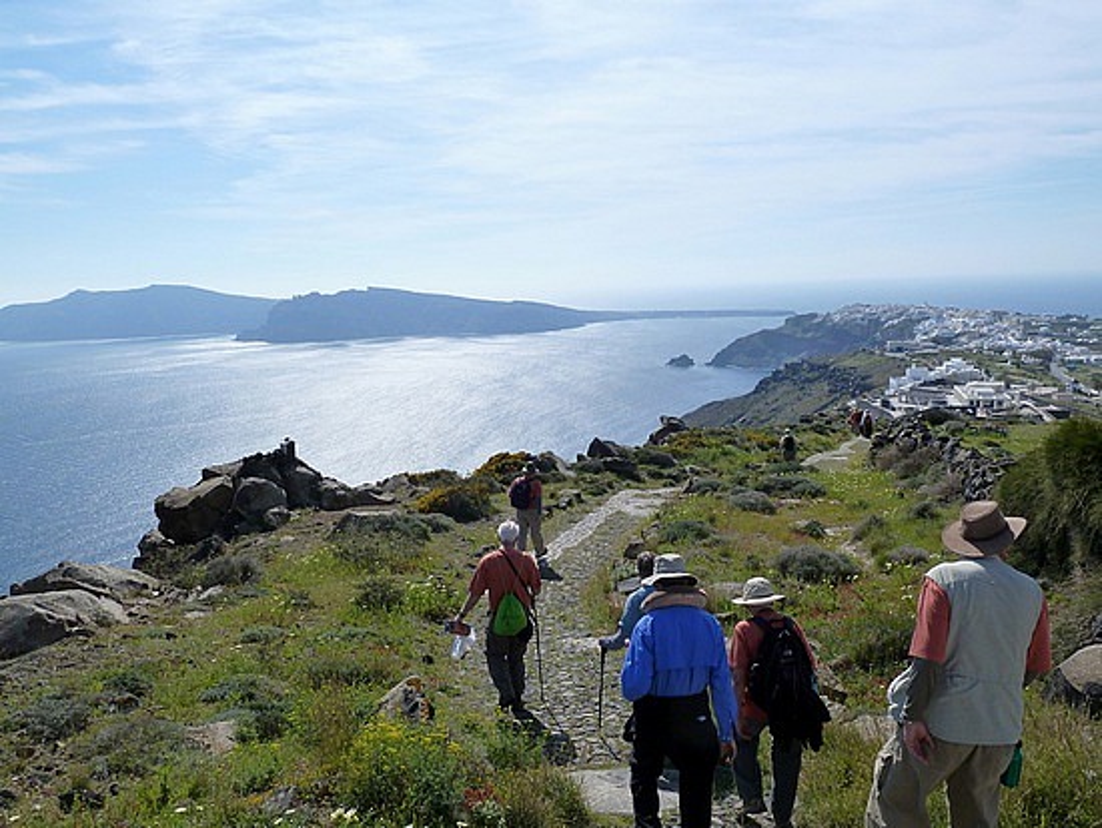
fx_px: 924
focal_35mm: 29
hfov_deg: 61.6
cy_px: 414
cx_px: 551
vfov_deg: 48.3
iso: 125
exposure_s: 1/640
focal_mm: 4.7
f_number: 5.6
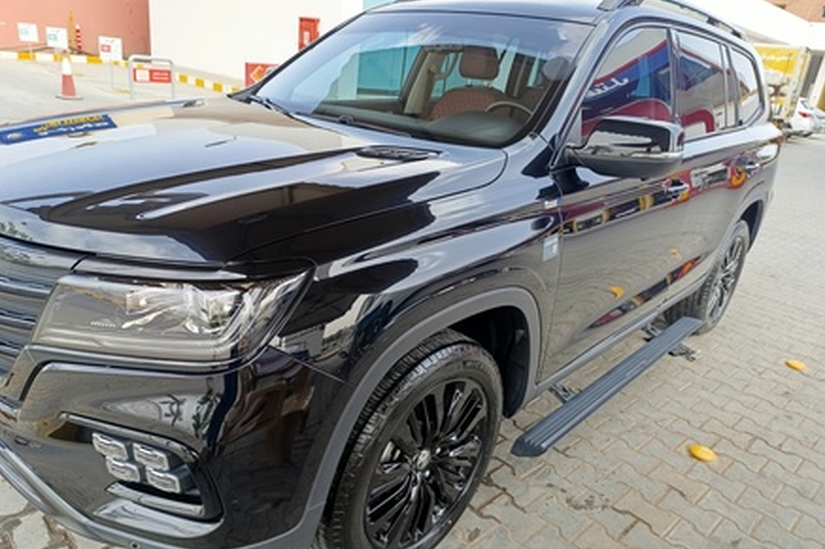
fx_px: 573
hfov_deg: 71.5
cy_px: 297
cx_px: 400
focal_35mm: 25
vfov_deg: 51.2
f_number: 1.6
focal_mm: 6.14
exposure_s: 1/120
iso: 50
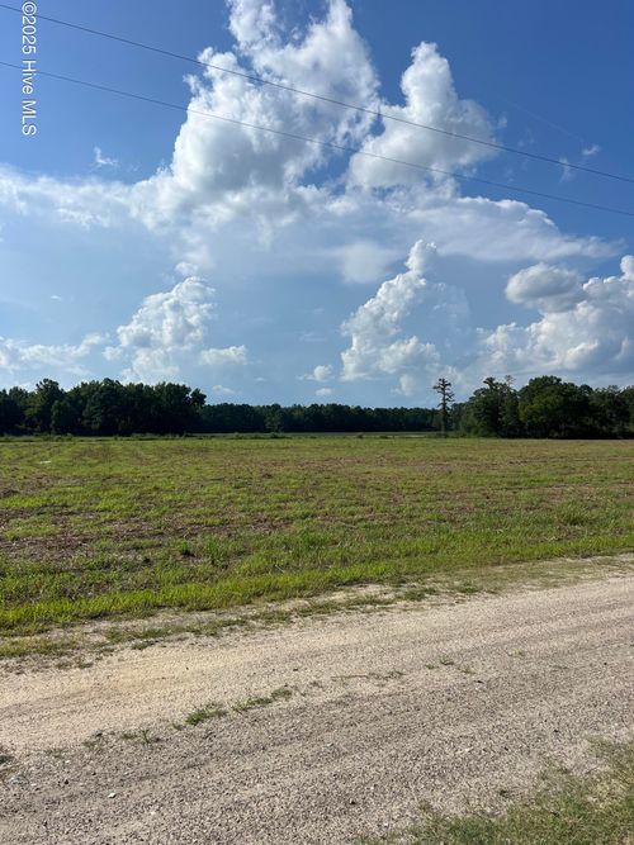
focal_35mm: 26
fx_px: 635
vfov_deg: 67.3
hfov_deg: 53.0
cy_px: 422
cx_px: 317
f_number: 1.5
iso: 50
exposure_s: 1/8696
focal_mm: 5.7
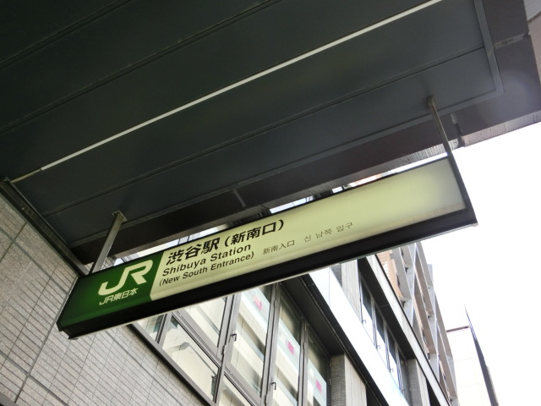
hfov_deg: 54.0
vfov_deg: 41.8
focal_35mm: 34
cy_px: 203
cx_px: 270
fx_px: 531
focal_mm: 6
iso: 80
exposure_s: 1/125
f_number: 3.9
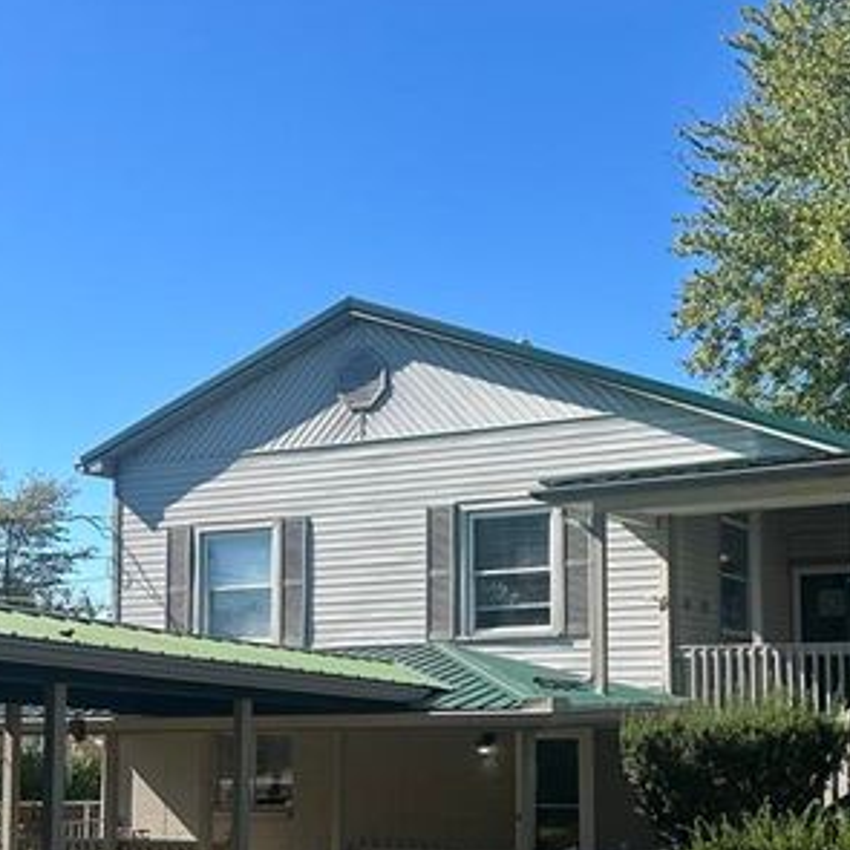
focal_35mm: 48
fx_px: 1333
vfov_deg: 34.9
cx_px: 654
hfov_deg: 34.5
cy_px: 598
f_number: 1.78
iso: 80
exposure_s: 1/2353
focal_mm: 6.86
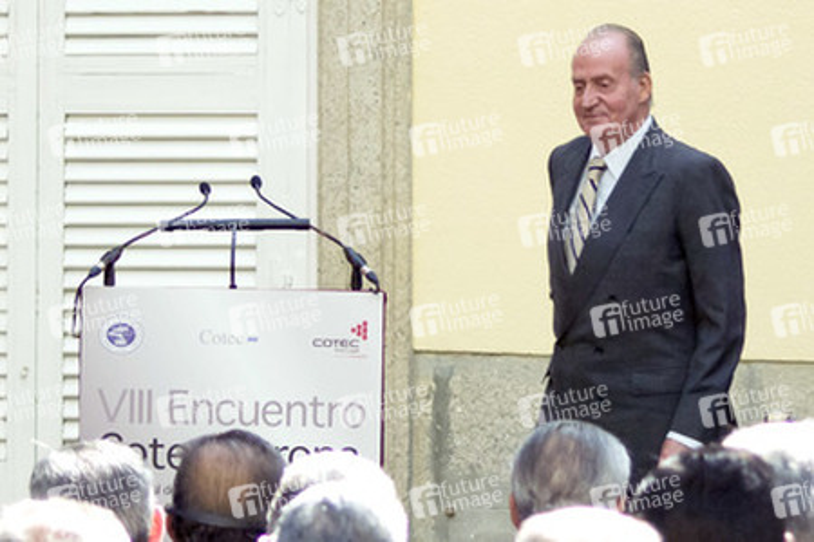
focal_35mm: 140
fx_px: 3165
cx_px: 407
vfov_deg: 9.8
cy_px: 271
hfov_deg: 14.7
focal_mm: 70
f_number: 4
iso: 800
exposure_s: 1/250
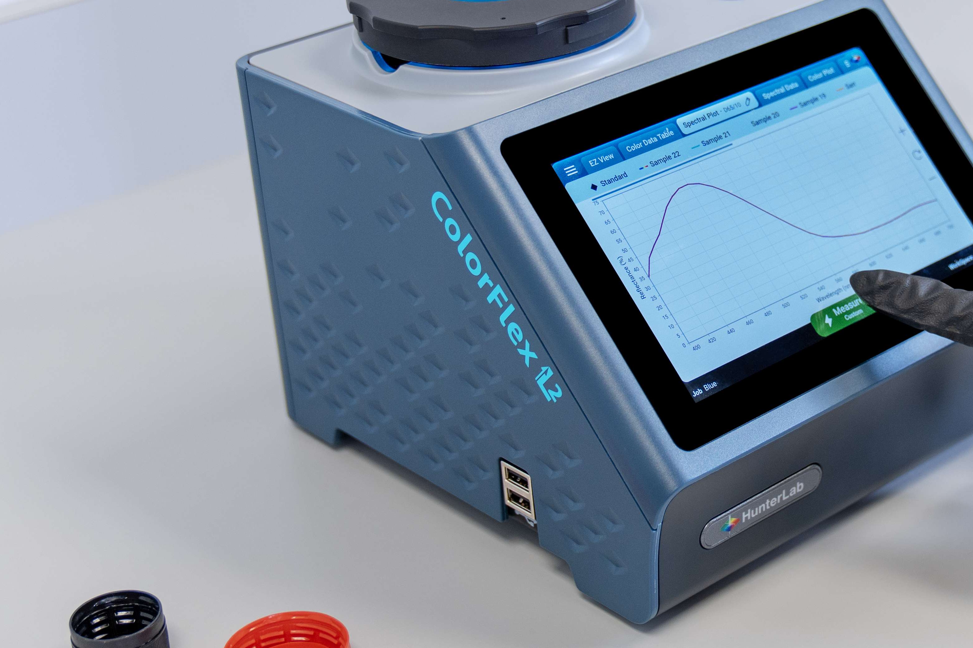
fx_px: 2189
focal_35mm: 81
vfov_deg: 16.8
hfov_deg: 24.5
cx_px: 834
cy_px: 245
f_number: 2.8
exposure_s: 1/125
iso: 200
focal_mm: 36
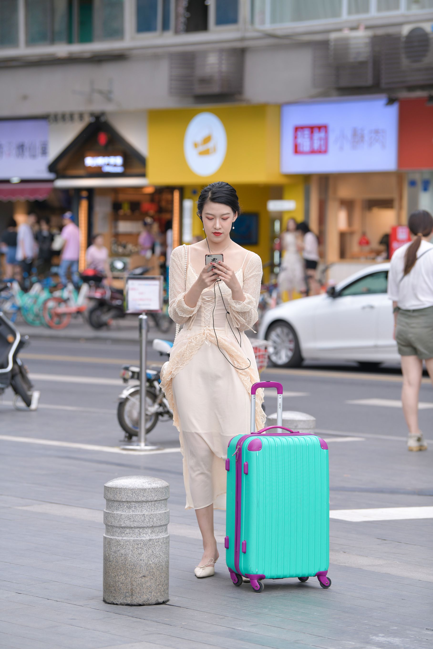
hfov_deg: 10.5
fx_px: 2345
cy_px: 324
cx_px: 216
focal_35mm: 130
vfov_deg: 15.8
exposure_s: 1/500
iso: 140
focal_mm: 130
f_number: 4
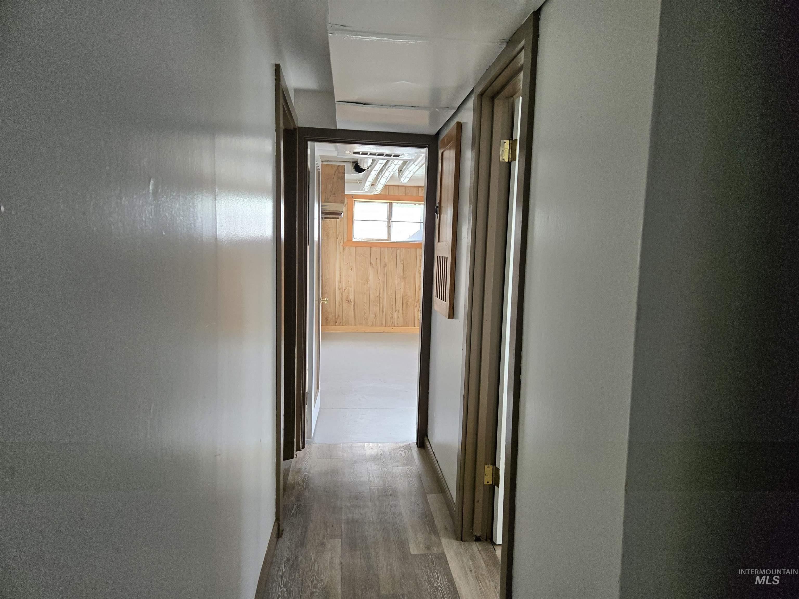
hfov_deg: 73.9
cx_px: 400
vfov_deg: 58.9
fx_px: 531
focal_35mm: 23
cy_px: 300
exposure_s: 1/180
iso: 200
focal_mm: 5.4
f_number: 1.8
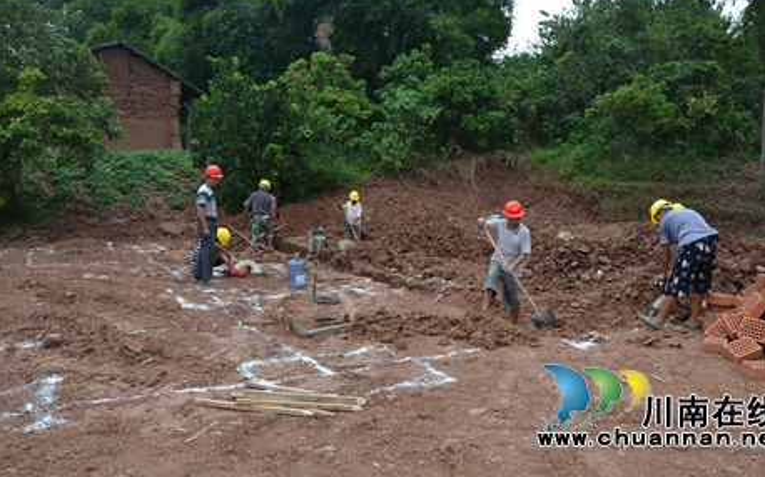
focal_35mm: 30
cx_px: 414
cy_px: 206
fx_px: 625
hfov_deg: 62.8
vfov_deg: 41.7
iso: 320
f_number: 5.6
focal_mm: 18
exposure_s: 1/125
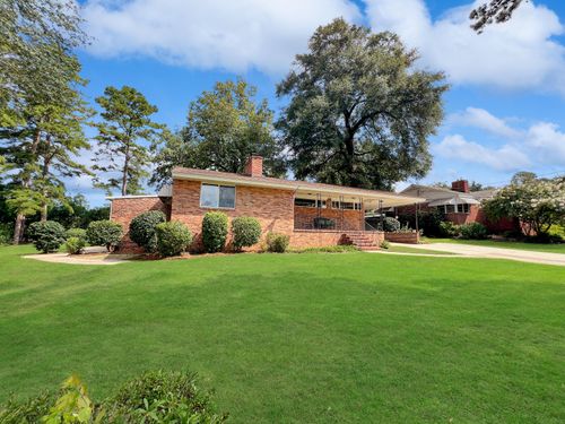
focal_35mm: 13
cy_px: 212
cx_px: 282
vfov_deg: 89.9
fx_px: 212
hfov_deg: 106.2
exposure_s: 1/555
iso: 32
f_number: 1.8
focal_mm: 1.57
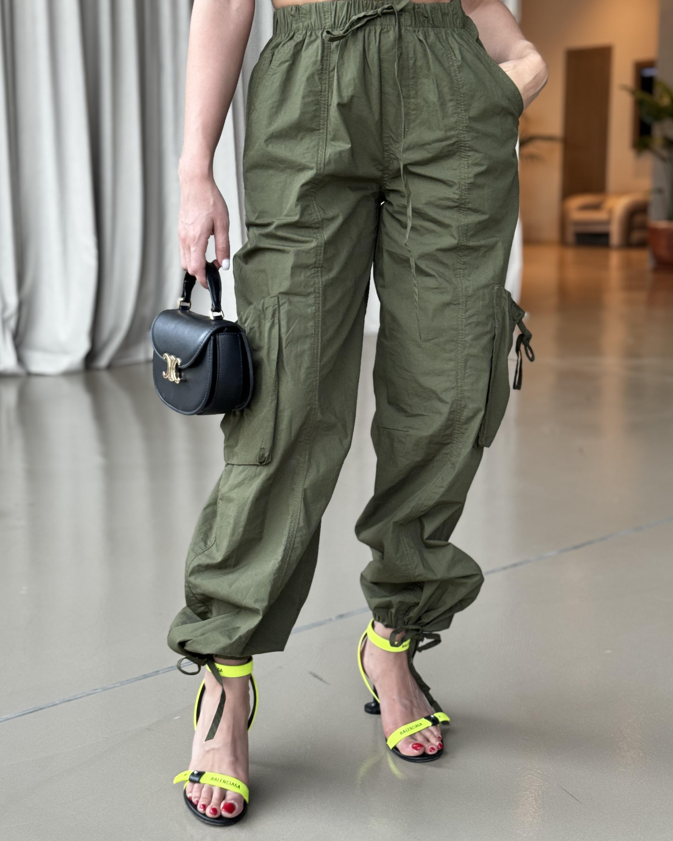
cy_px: 392
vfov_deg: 36.6
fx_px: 1270
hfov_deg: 29.7
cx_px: 340
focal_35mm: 51
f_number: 1.78
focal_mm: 6.76
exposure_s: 1/99
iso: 100
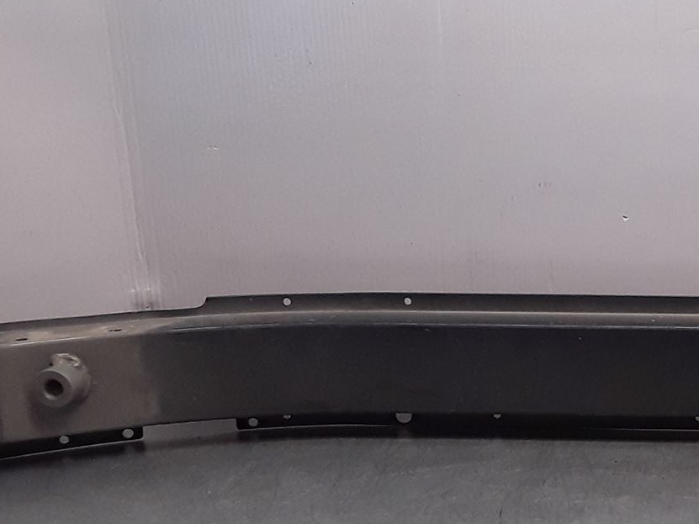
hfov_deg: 26.4
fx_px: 1393
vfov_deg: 21.2
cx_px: 733
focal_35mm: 69
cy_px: 371
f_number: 1.9
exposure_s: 1/201
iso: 100
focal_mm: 2.91
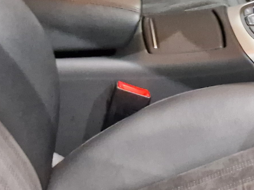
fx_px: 756
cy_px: 216
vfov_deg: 14.0
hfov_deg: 17.0
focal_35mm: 103
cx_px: 397
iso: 800
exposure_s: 1/100
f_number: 1.8
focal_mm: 5.4
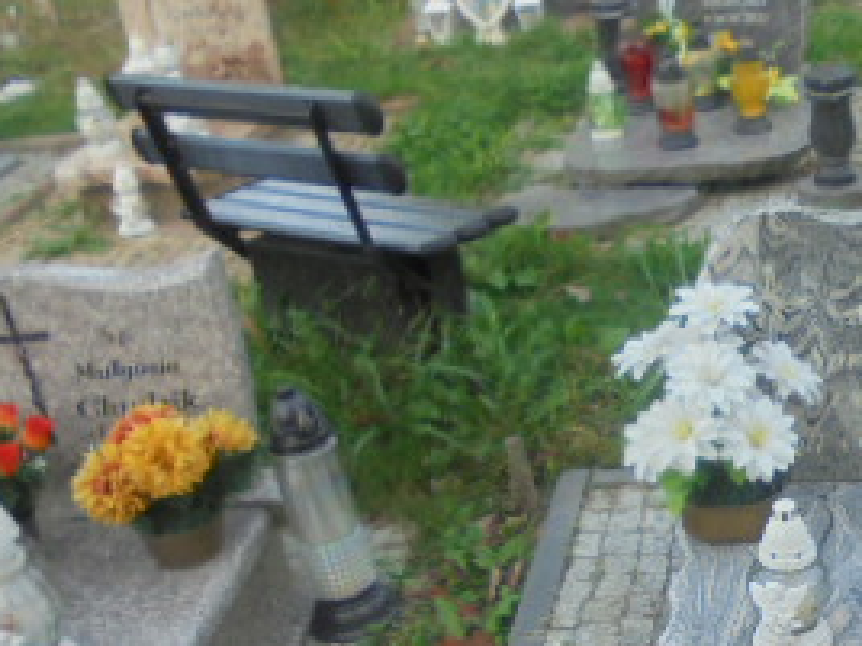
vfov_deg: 22.9
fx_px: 1544
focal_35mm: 62
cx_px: 791
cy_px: 611
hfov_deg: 29.8
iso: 100
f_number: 3.5
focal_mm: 4.6
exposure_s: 1/200
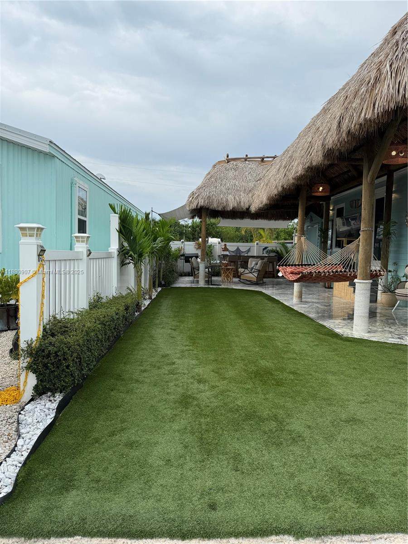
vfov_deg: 71.6
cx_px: 204
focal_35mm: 24
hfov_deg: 56.8
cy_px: 272
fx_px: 377
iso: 80
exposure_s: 1/2232
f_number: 1.78
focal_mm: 6.76
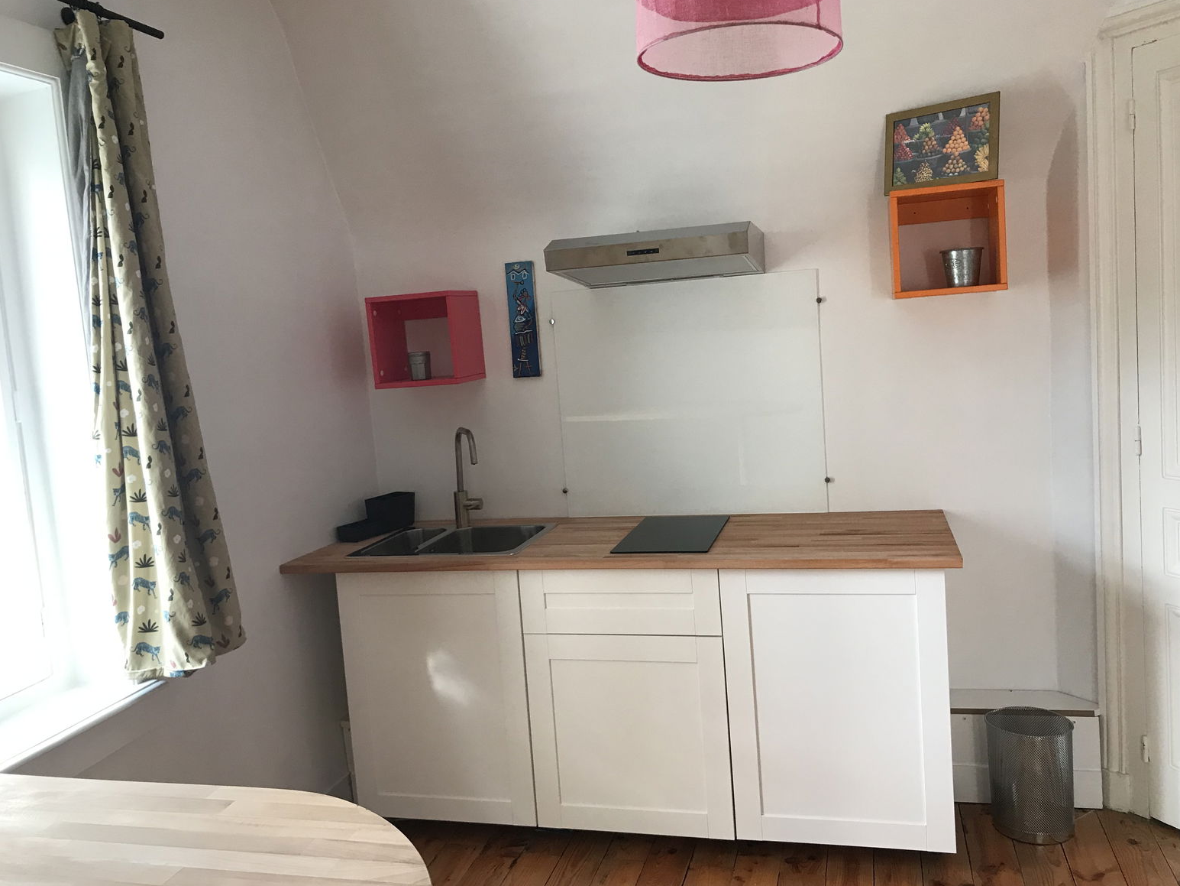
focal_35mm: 29
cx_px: 597
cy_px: 435
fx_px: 989
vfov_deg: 48.2
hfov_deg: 61.7
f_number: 1.8
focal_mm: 3.99
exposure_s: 1/33
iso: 32
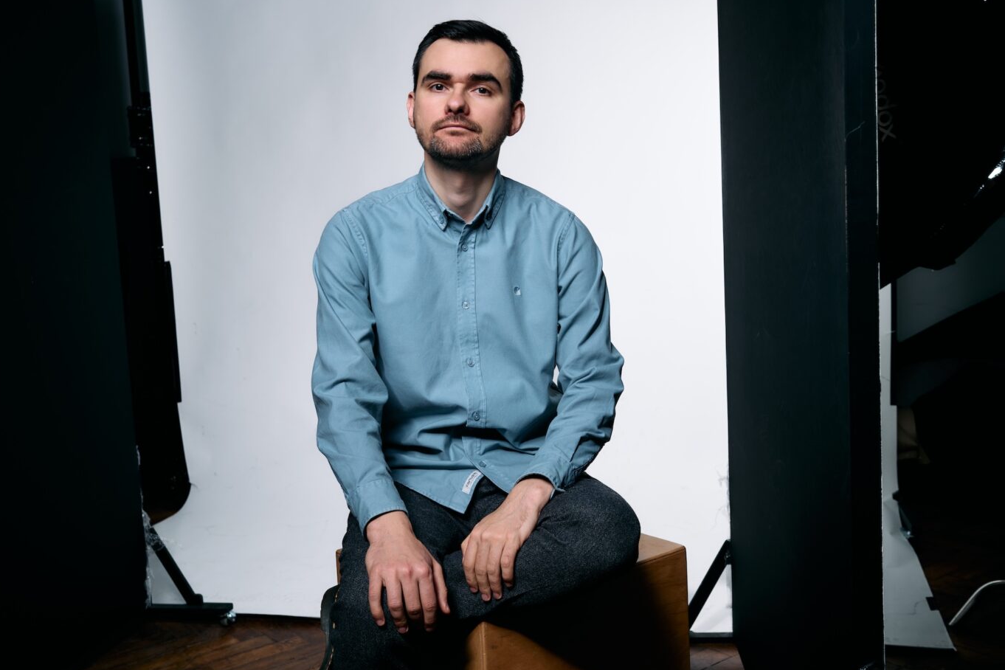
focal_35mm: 37
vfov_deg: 35.9
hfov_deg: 51.9
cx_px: 521
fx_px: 1033
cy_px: 334
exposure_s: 1/160
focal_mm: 35
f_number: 5.6
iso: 320
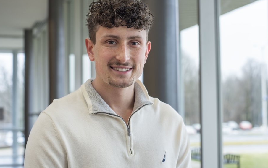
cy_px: 75
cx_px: 130
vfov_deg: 24.0
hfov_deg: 37.5
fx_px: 394
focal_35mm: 54
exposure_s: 1/100
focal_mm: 50
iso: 200
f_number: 4
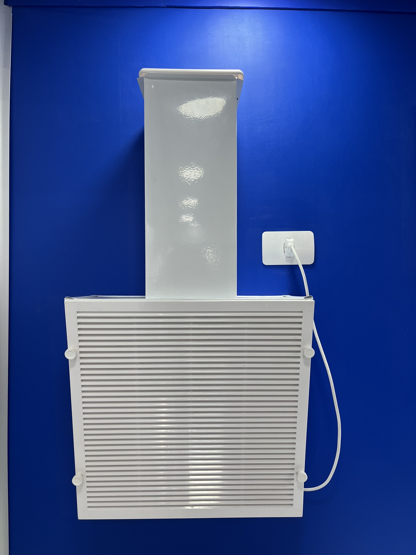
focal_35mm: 26
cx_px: 208
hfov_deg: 53.1
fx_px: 417
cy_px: 278
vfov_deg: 67.3
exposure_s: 1/120
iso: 64
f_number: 1.6
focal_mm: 5.1
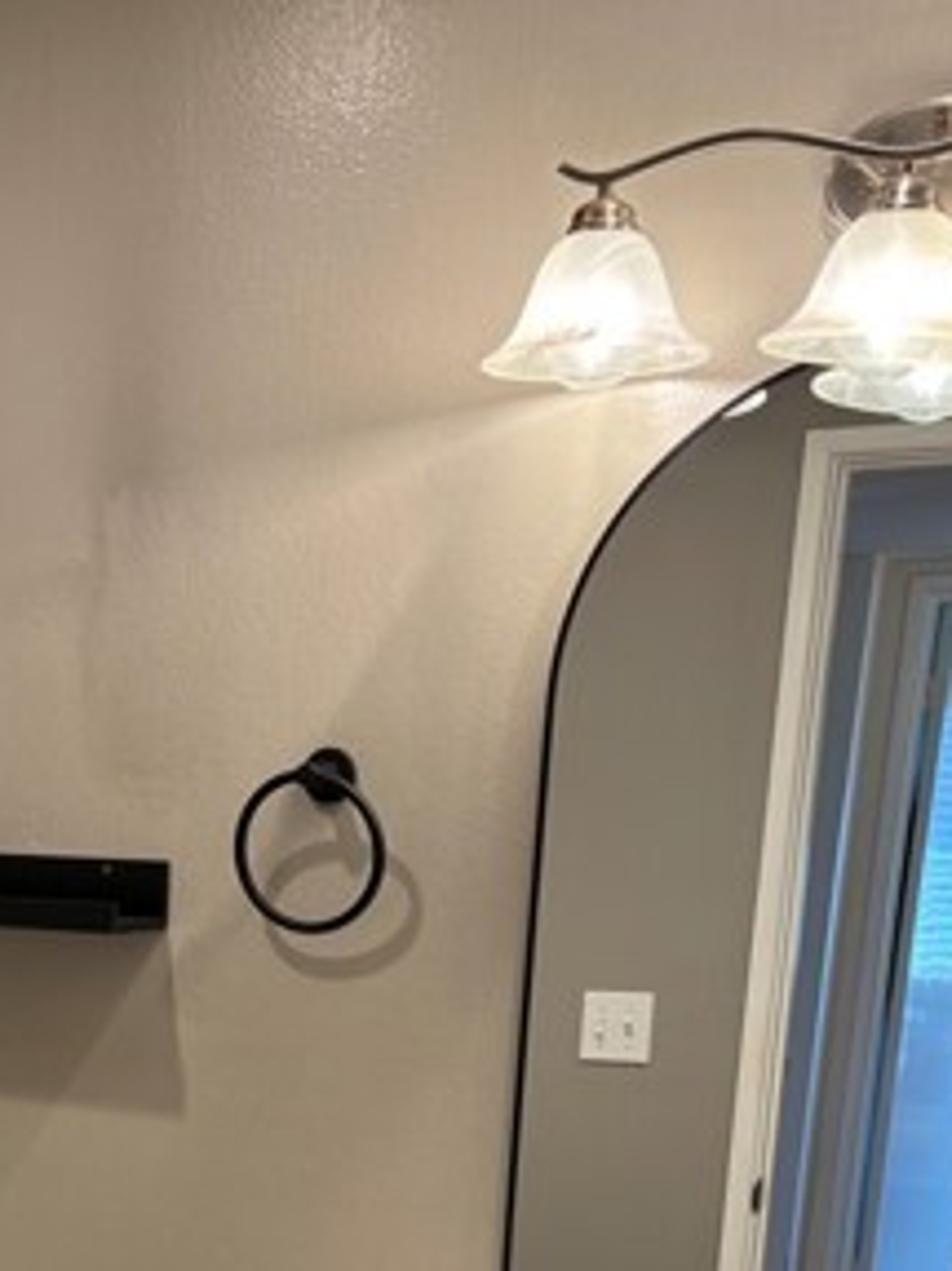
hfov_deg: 24.3
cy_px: 1271
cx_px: 58
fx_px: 2128
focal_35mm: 58
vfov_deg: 30.8
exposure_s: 1/60
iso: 80
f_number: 1.6
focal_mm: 5.96
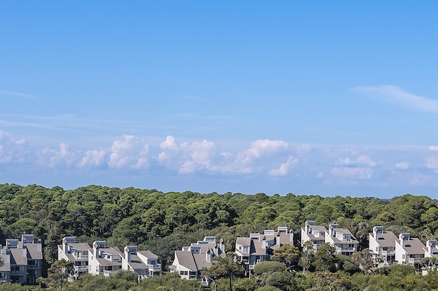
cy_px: 258
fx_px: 863
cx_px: 335
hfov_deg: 28.0
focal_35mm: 71
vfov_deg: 18.9
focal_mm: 10.26
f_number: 5.6
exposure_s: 1/500
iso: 100
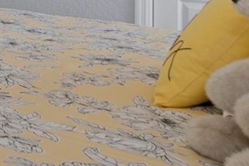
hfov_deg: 17.8
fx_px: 532
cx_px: -256
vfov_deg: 16.7
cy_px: -49
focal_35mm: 77
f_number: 8
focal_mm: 12
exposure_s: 1
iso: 320
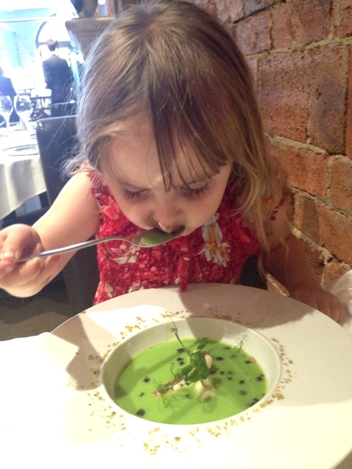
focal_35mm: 35
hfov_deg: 40.7
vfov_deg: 52.6
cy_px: 234
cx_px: 176
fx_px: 475
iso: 800
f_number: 2.4
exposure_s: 1/15
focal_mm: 4.28
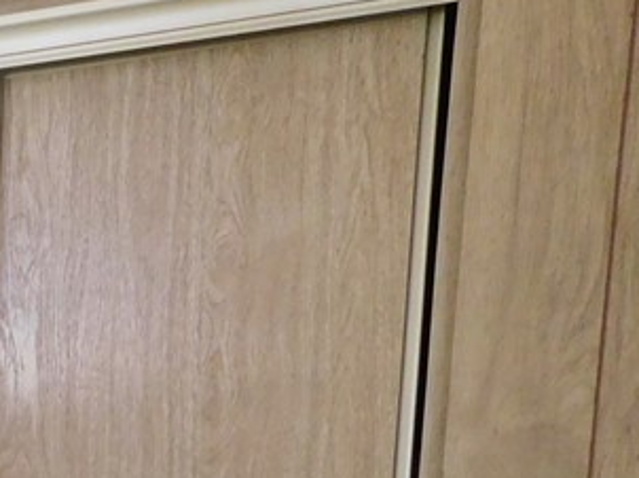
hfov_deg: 20.9
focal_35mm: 78
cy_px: 692
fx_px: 1439
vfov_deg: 17.2
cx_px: -343
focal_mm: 4
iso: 400
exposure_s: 1/13
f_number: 3
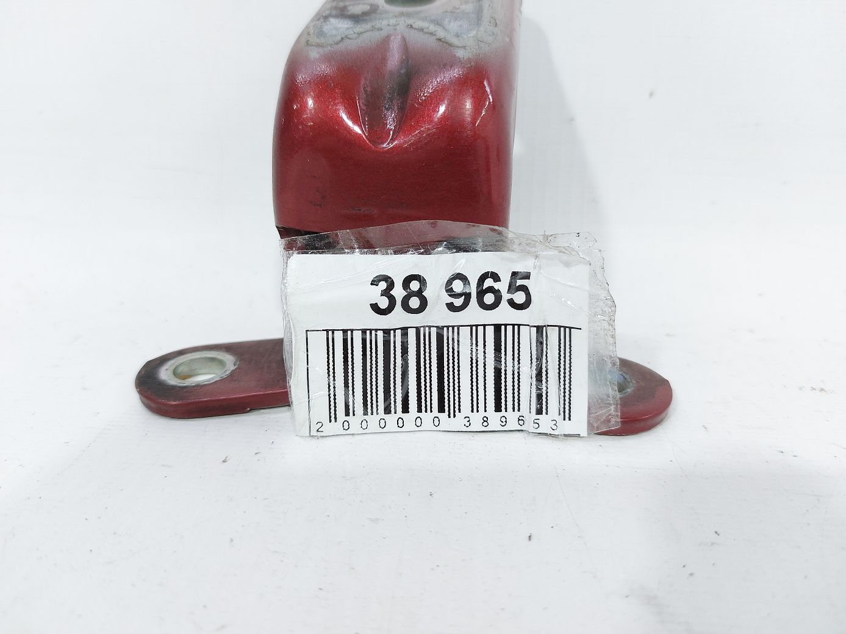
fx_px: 586
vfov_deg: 56.8
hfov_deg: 71.6
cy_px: 317
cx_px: 423
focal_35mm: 24
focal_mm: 5.23
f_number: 1.8
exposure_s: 1/50
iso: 80
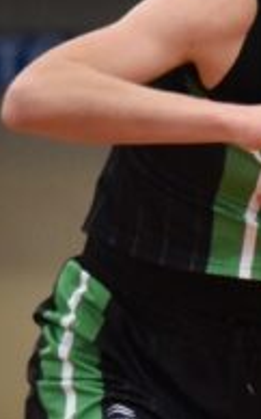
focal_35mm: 968
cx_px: 912
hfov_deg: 1.3
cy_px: 406
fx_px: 11033
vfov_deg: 2.2
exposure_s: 1/1250
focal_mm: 180
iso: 5000
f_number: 2.8
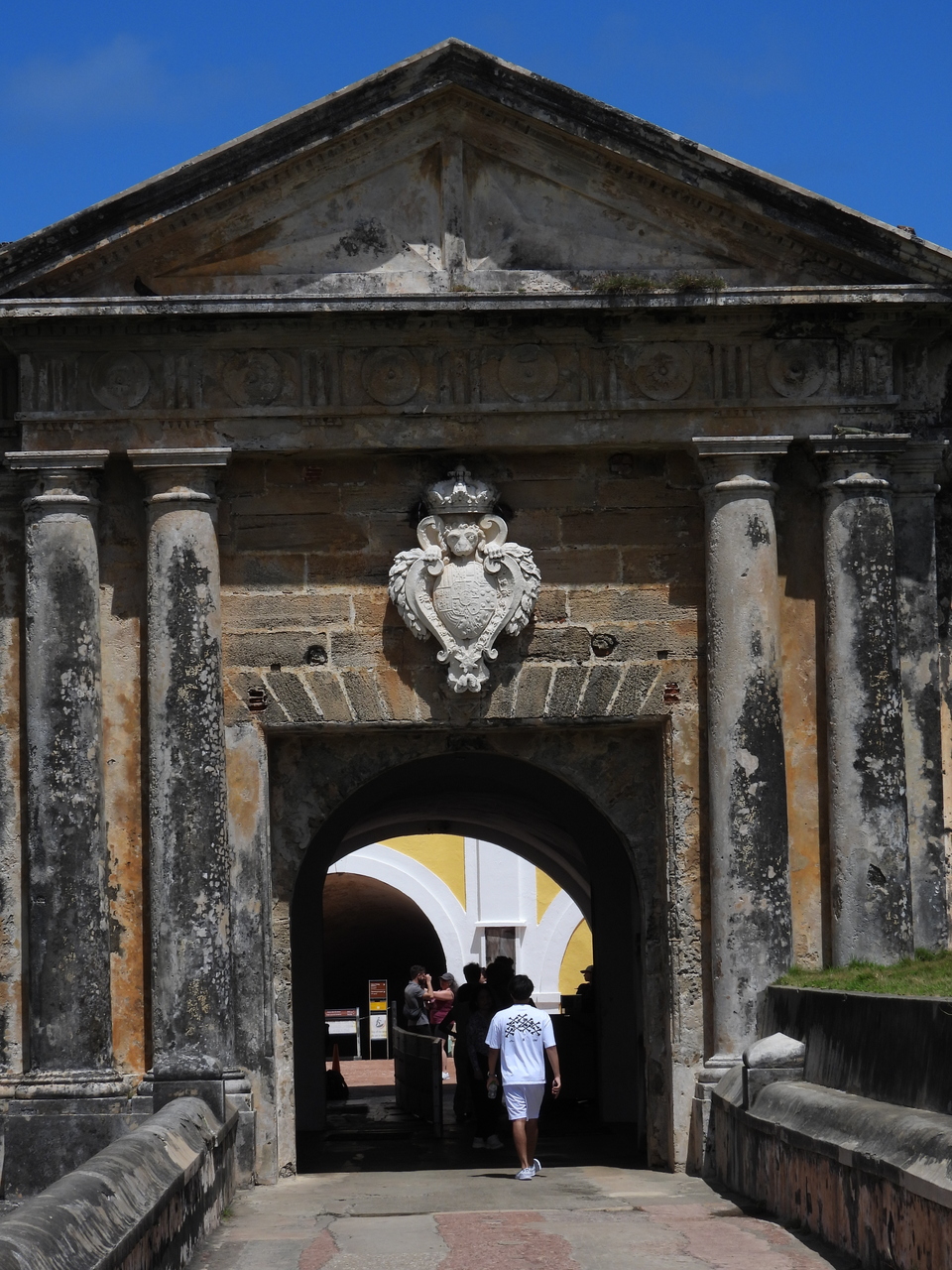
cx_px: 476
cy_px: 635
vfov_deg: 18.7
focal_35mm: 105
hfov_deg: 14.1
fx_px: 3850
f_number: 4.5
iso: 100
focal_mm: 18.7
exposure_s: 1/2000
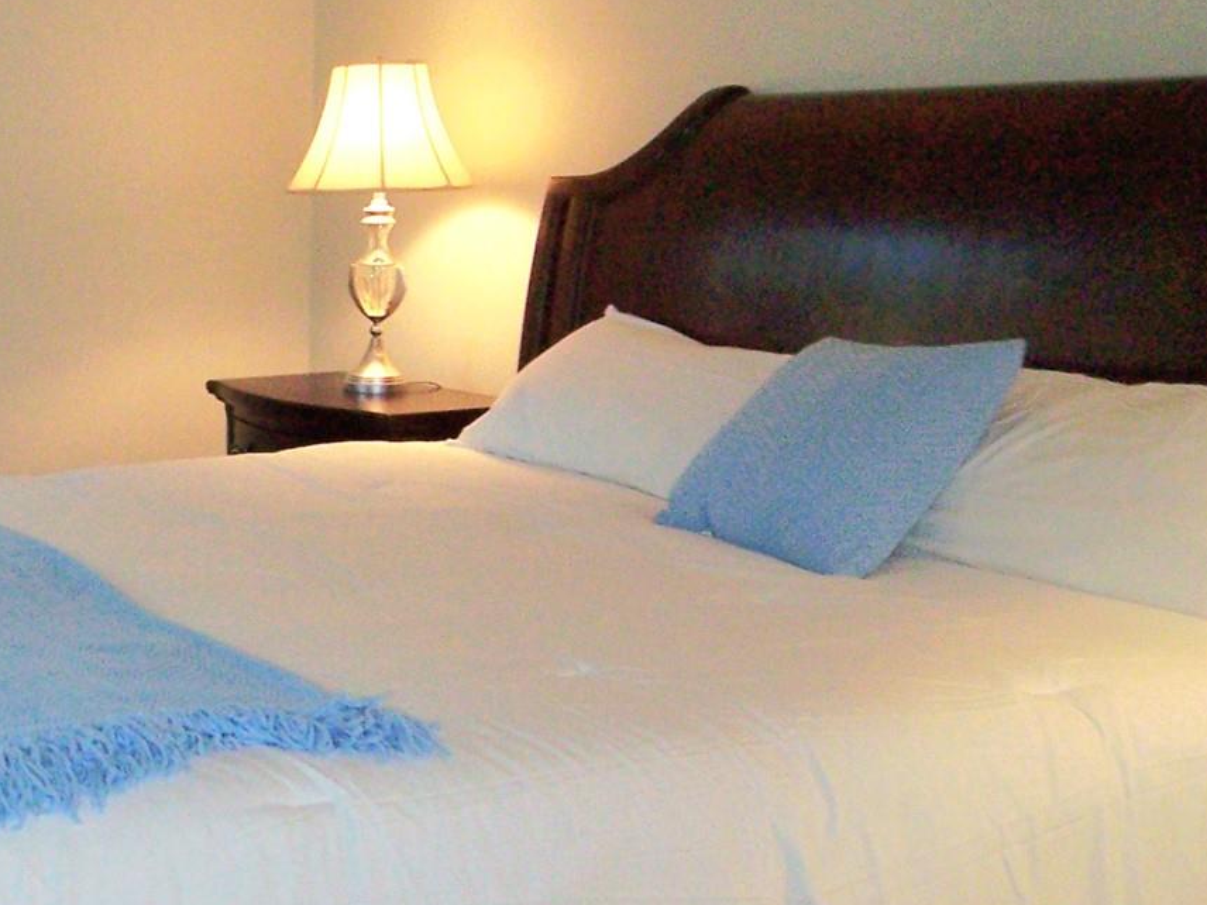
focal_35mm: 55
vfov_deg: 26.5
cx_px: -148
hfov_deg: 30.8
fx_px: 1918
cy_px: 399
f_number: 2.8
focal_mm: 3.8
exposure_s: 1/30
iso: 125
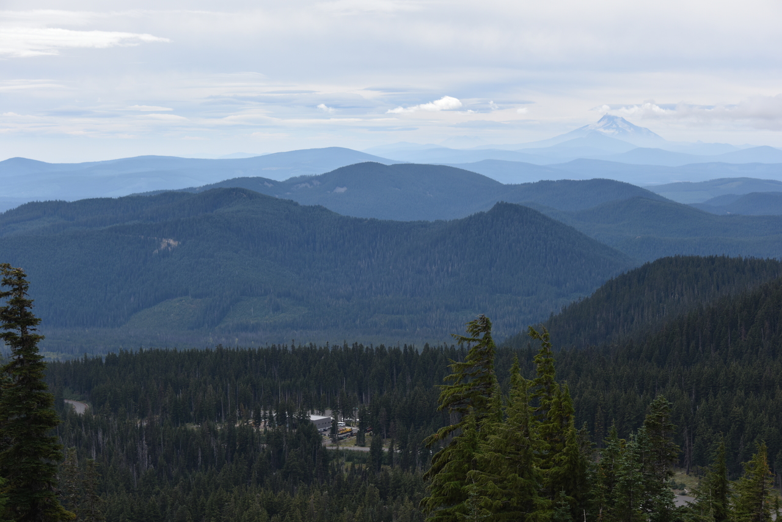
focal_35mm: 78
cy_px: 261
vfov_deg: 17.5
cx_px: 391
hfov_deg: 26.0
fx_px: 1695
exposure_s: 1/320
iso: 100
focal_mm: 78
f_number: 9
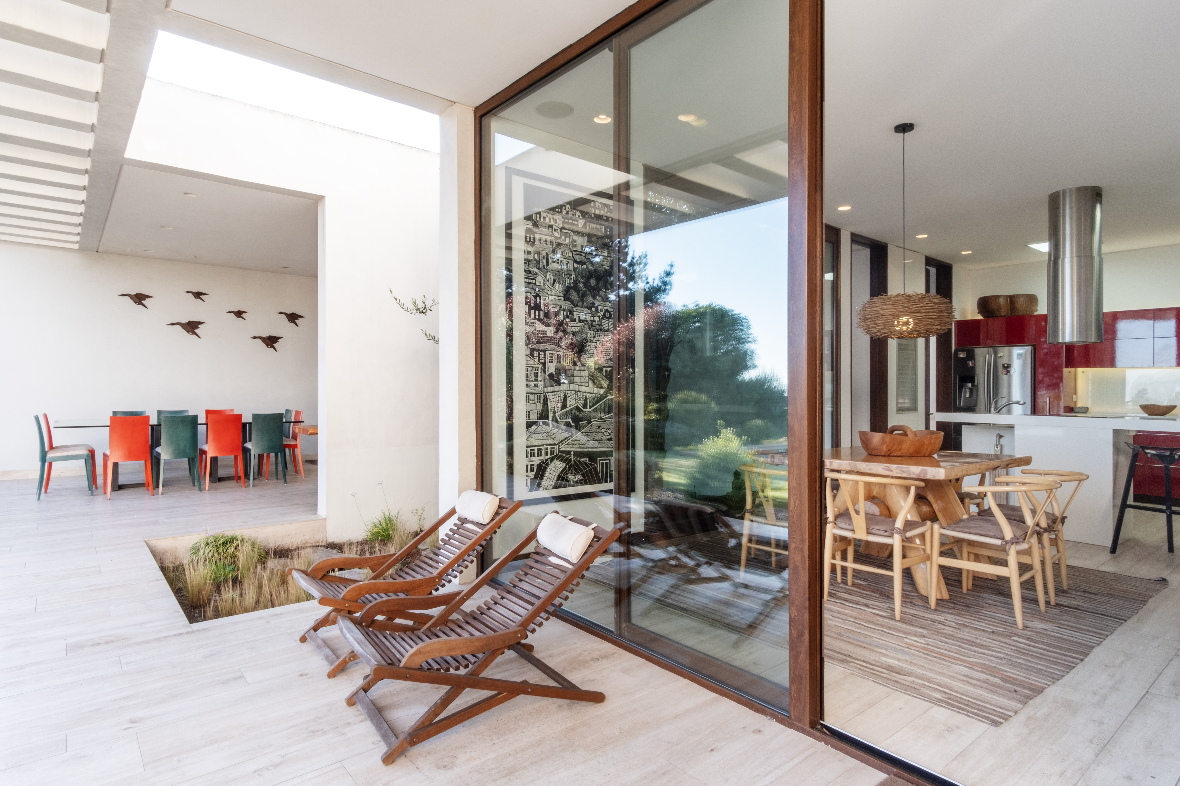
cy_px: 393
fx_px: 590
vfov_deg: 67.4
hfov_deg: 90.0
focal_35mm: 18
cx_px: 590
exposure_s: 1/8
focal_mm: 12
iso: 200
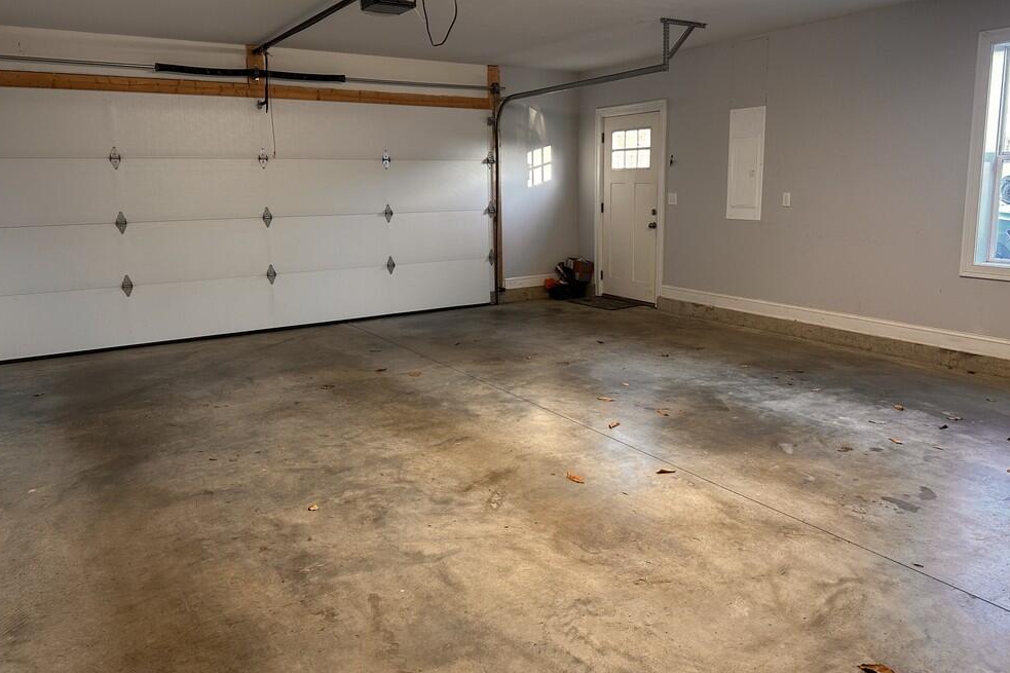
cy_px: 295
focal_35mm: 26
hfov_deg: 69.4
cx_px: 514
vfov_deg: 49.4
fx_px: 729
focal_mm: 6.86
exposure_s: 1/60
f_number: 1.78
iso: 160
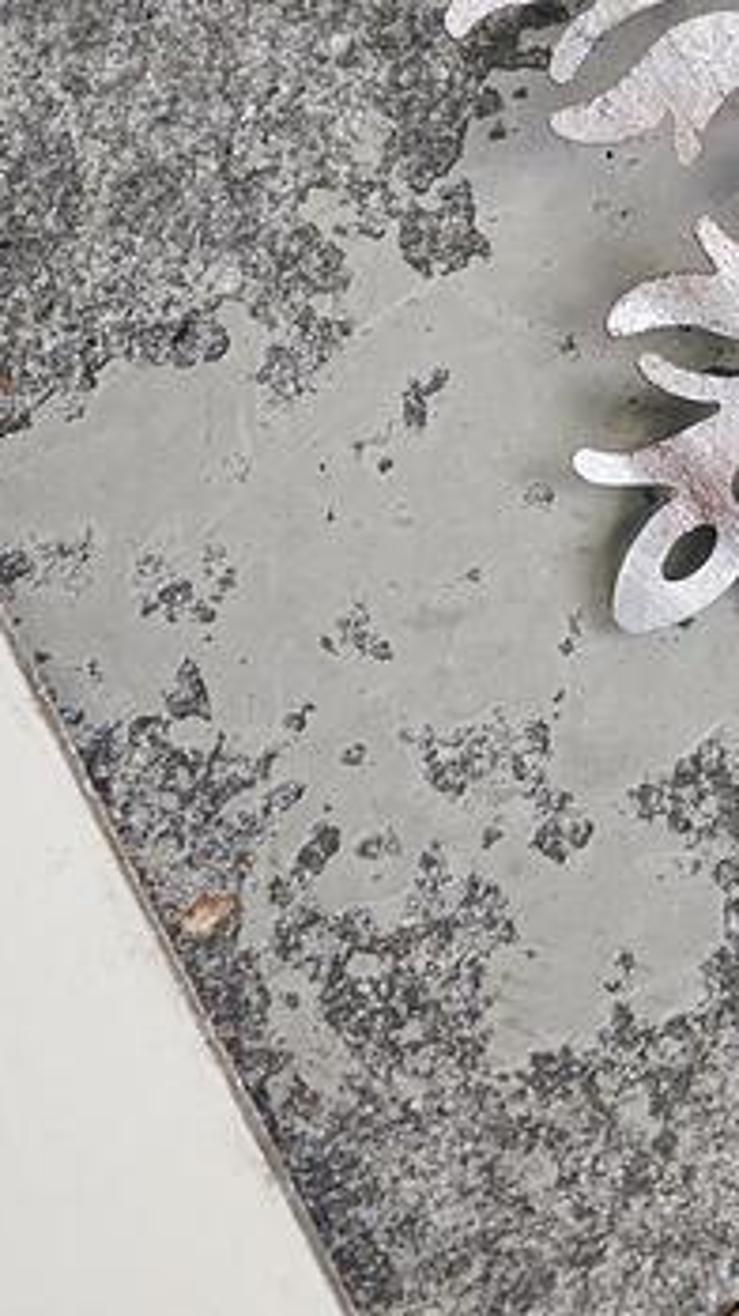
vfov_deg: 8.3
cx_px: 1044
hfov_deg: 4.6
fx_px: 9068
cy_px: 66
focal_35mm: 260
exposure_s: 1/20
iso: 400
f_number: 8
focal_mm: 100
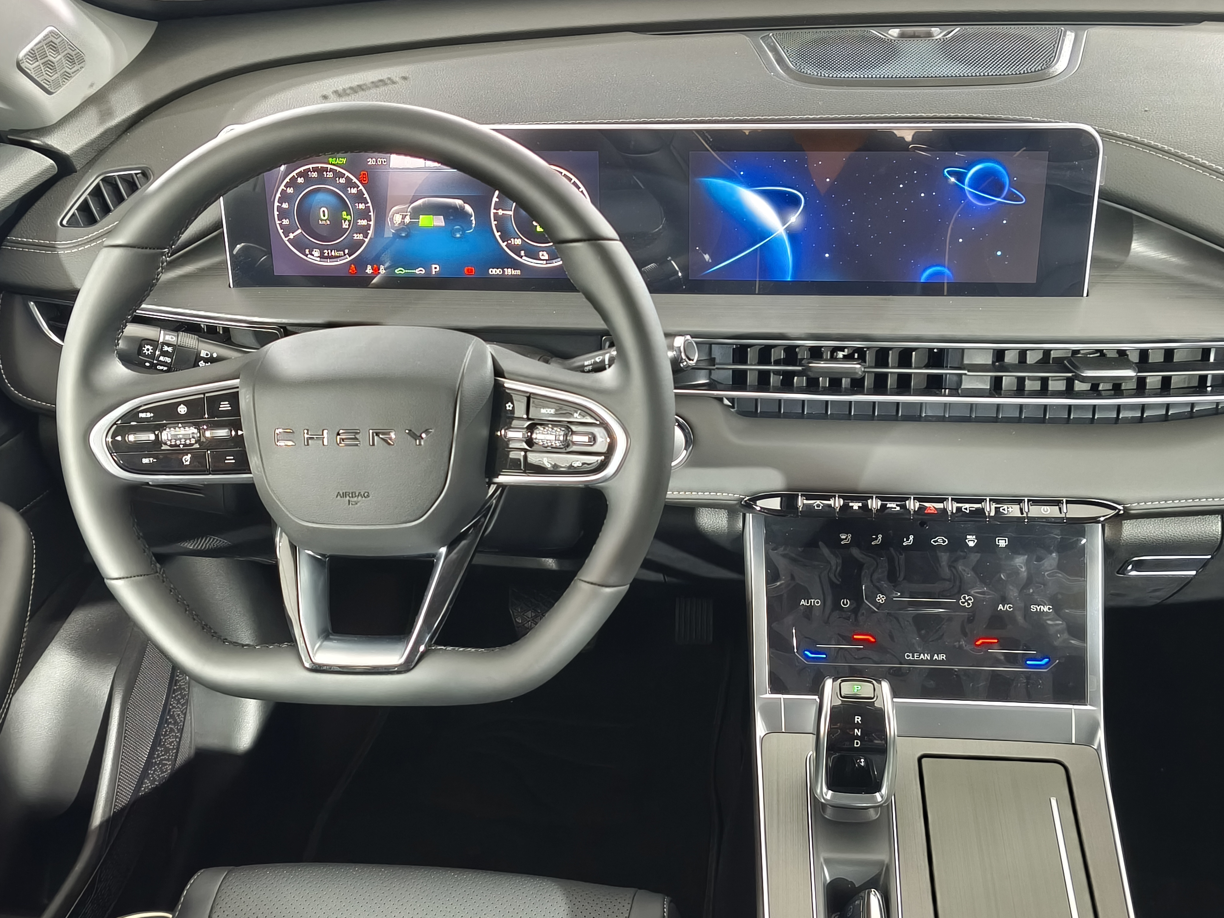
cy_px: 459
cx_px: 612
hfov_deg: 45.8
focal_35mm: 41
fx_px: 1450
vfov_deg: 35.1
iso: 2500
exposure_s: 1/25
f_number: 1.7
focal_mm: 5.35
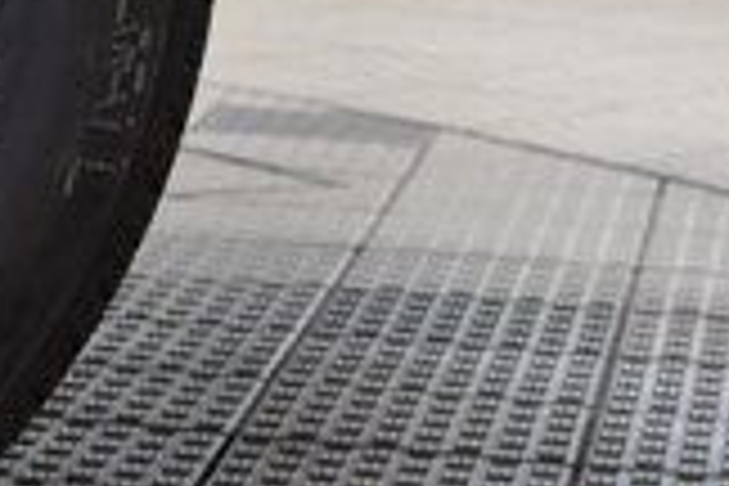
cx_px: -680
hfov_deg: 7.6
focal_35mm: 261
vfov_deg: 5.2
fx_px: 5285
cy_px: -151
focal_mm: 44
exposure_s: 1/60
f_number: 5
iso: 1600
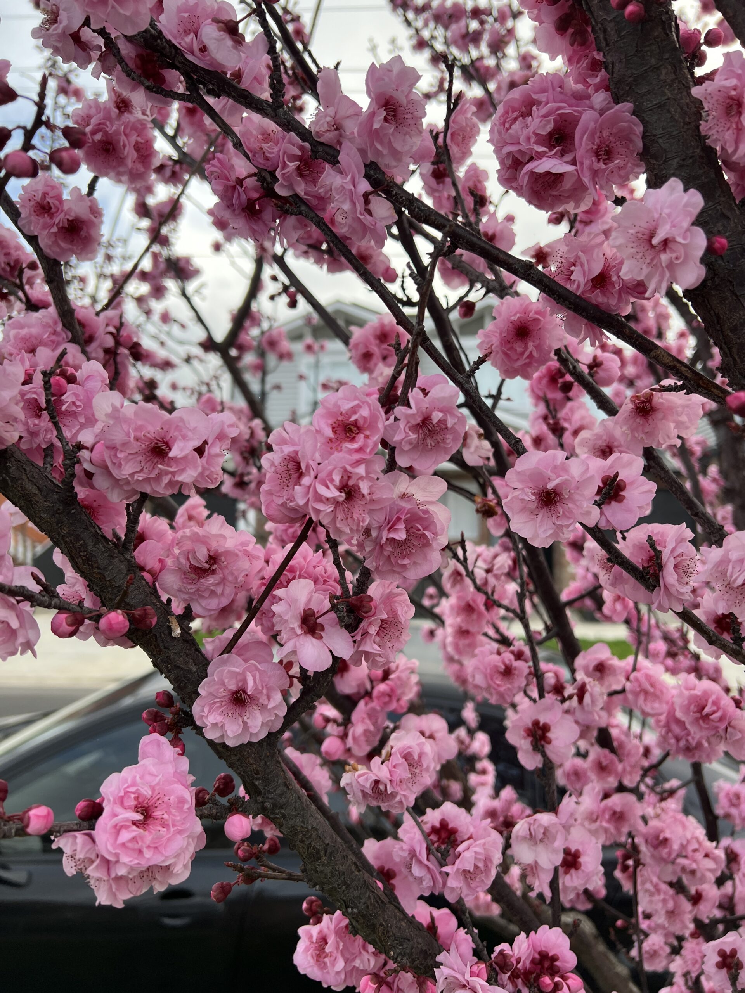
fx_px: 746
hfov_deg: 53.1
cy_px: 496
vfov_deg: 67.3
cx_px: 372
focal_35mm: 26
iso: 50
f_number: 1.5
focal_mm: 5.7
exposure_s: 1/887
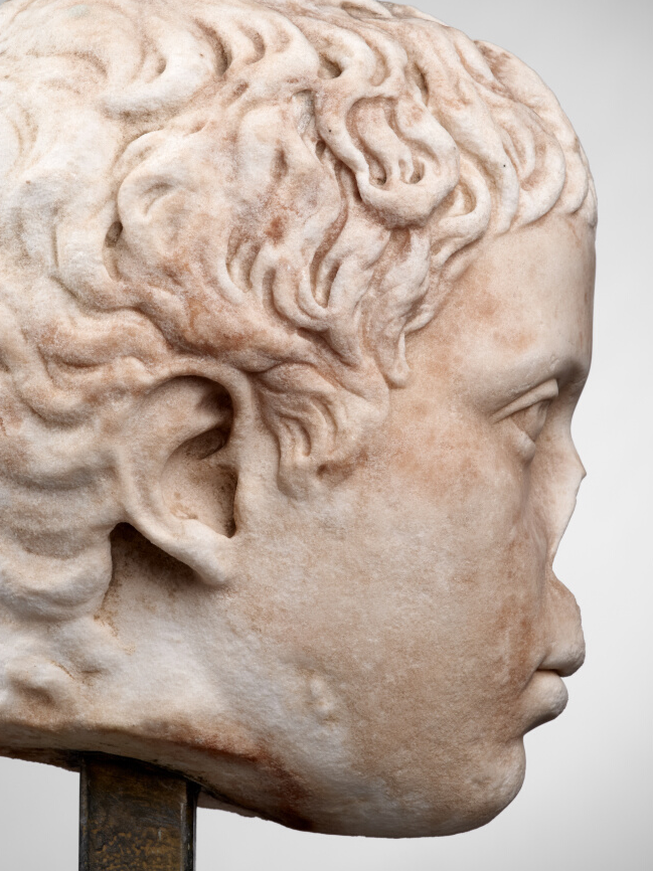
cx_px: 201
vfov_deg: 20.2
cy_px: 480
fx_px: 2441
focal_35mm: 97
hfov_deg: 15.2
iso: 200
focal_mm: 80
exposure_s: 1/125
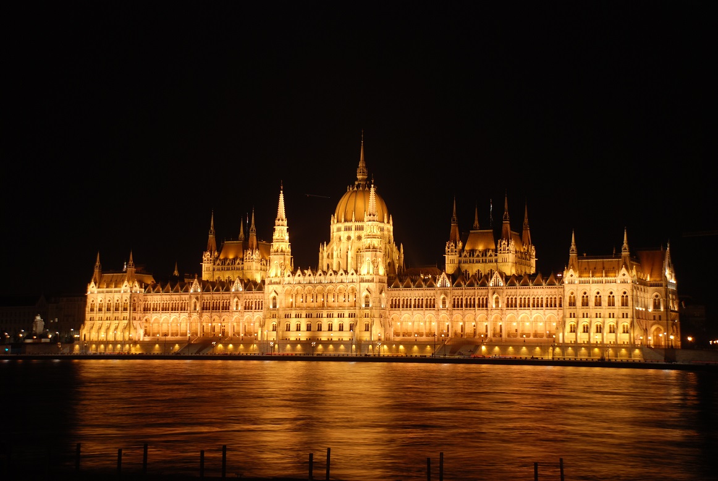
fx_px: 1048
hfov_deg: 37.8
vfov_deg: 25.8
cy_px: 240
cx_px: 359
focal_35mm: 52
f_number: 4.5
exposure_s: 1.3
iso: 100
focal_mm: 35
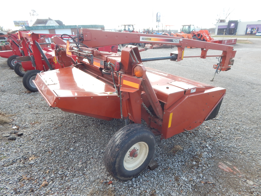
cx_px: 130
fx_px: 166
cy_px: 98
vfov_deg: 61.1
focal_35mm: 22
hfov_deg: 76.4
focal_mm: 4
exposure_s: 1/200
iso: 125
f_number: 3
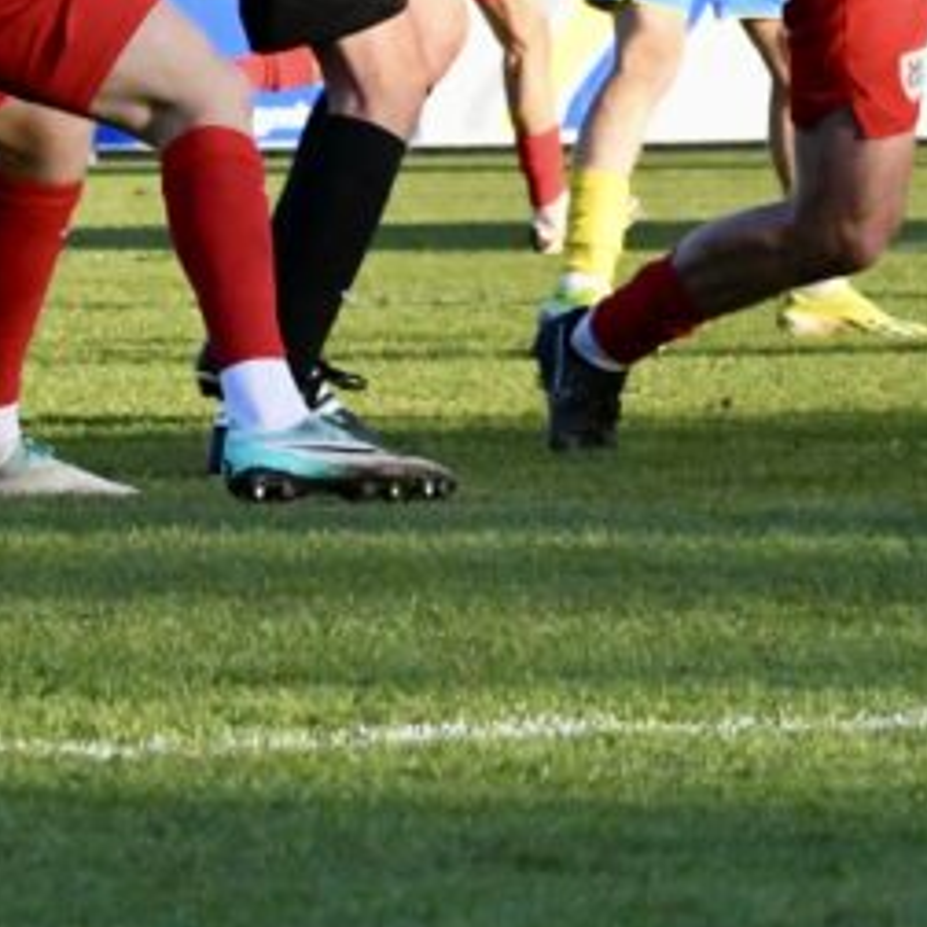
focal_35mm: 467
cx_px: 1324
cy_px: -197
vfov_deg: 3.7
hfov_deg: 3.7
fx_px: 14149
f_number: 10
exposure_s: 1/1600
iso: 4000
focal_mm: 135
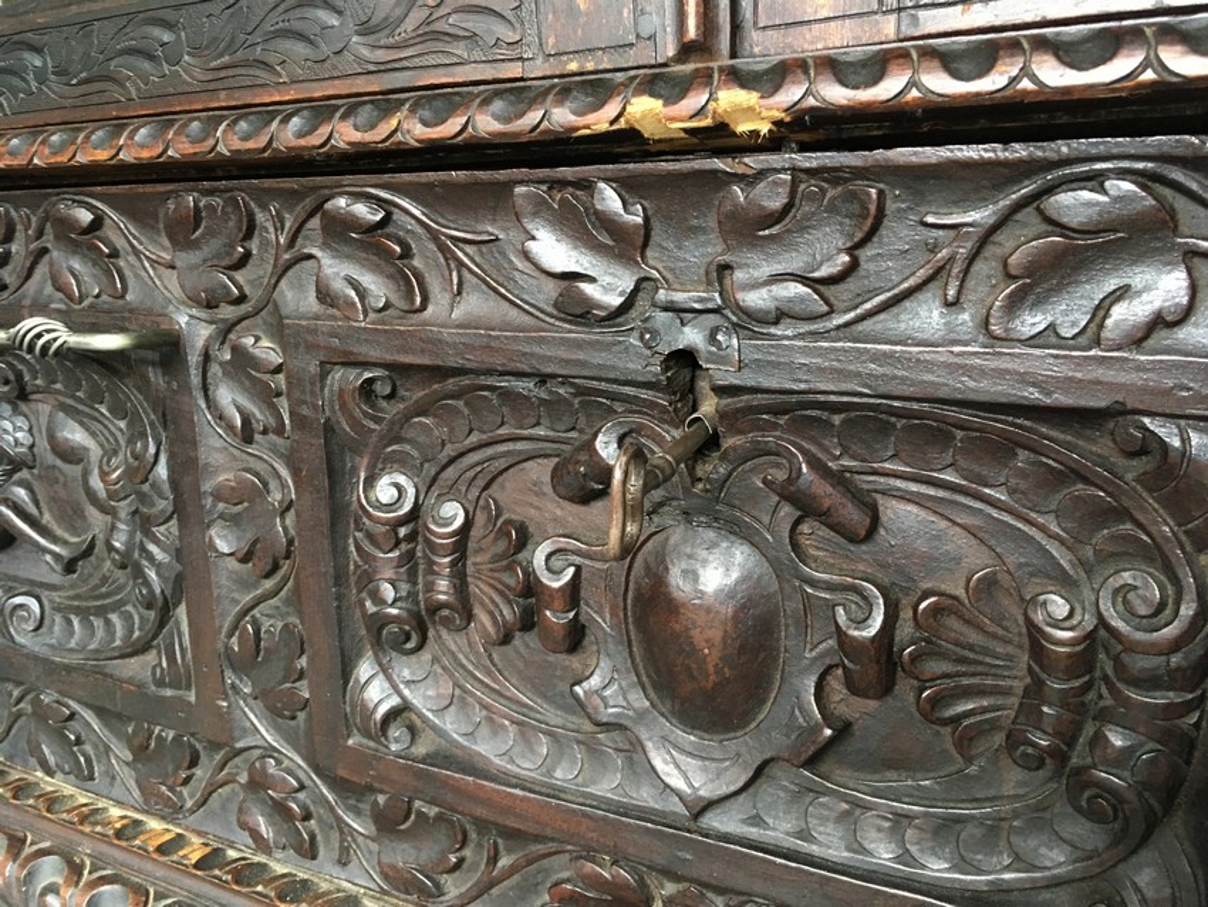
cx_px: 604
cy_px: 454
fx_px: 1012
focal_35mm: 29
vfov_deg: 48.2
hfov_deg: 61.6
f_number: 2.2
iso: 200
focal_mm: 4.15
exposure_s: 1/33
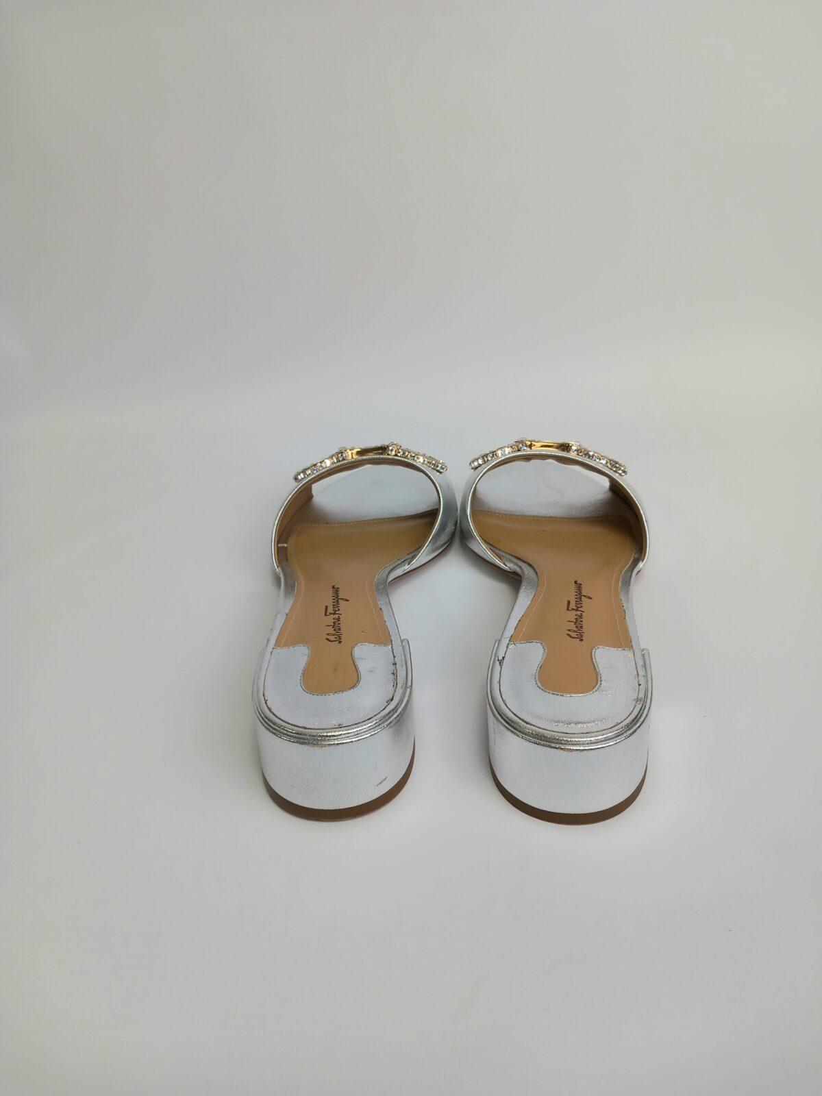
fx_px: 855
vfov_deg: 65.3
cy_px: 548
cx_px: 411
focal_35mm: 27
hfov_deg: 51.4
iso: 50
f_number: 1.8
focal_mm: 4
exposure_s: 1/50.3
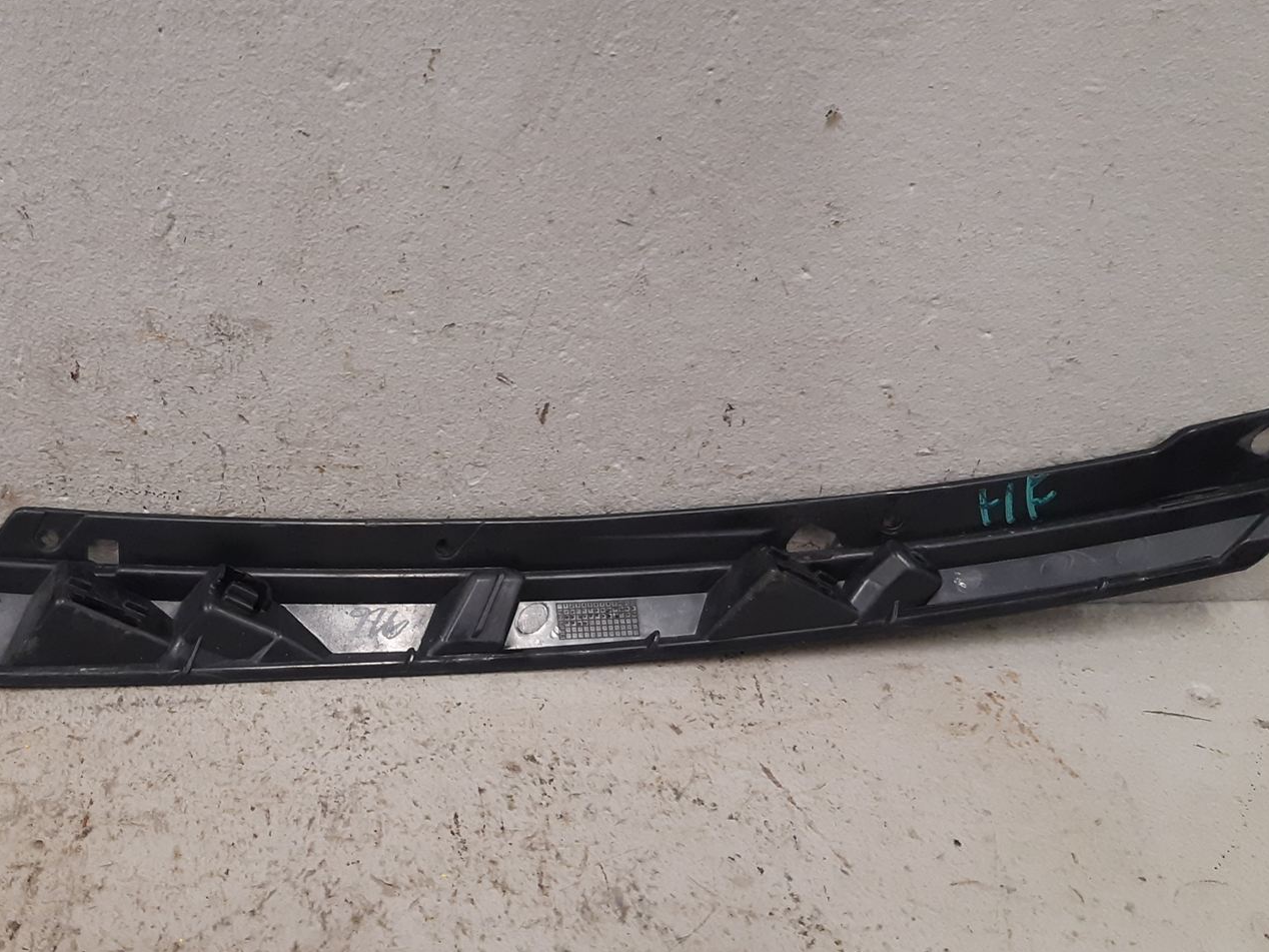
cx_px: 334
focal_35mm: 42
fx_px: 1540
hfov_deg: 43.5
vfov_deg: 34.3
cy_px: 441
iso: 200
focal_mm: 3.93
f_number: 1.7
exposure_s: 1/50
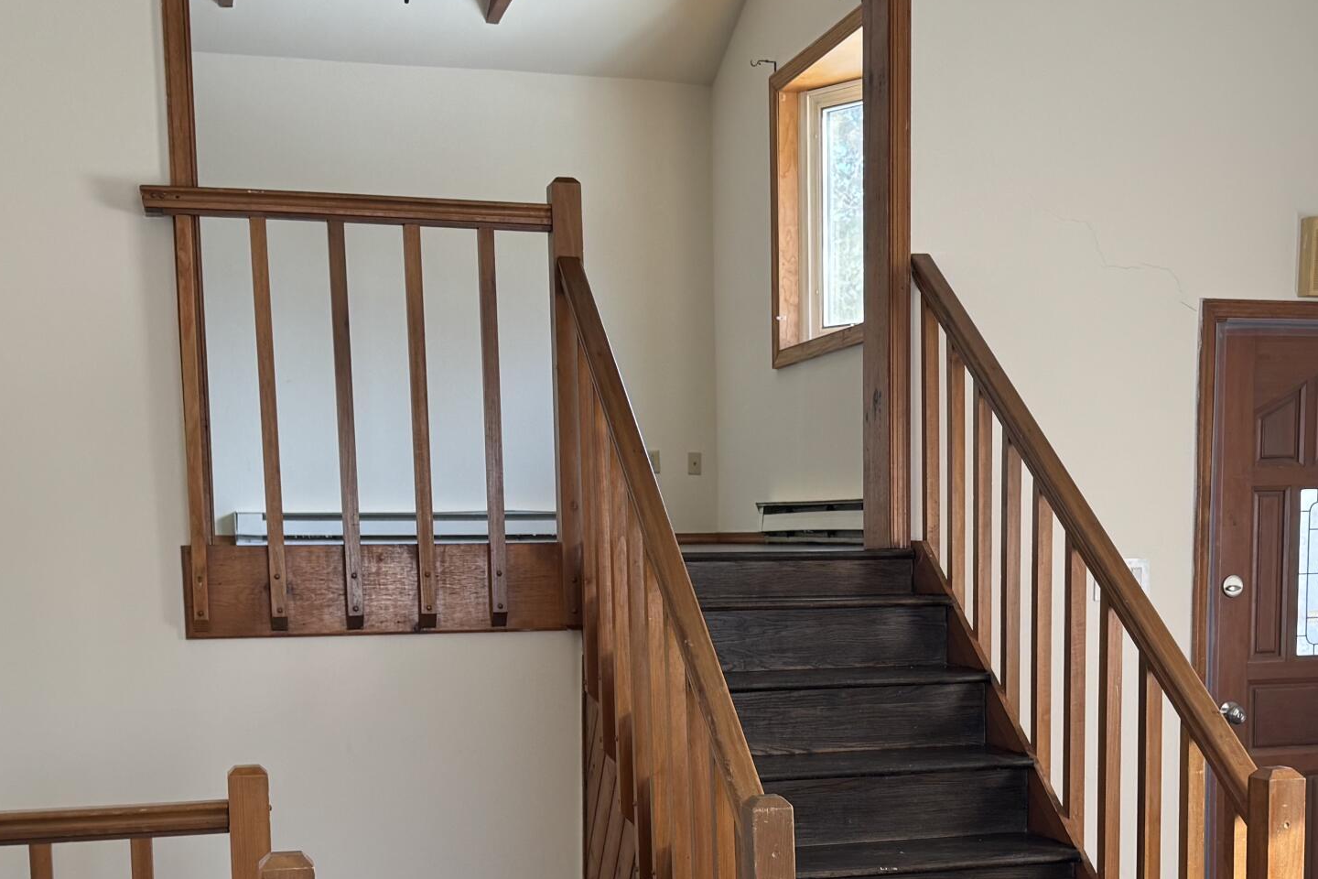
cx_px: 790
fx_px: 1904
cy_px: 754
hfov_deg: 38.0
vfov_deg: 25.4
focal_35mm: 52
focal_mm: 6.76
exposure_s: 1/121
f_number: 1.78
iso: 160
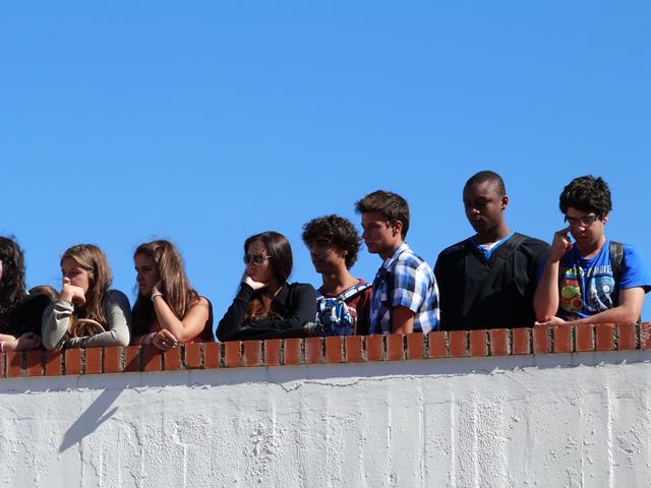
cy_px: 244
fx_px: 2633
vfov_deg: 10.6
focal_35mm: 140
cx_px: 326
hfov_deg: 14.1
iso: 100
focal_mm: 25.4
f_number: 5.6
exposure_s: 1/400
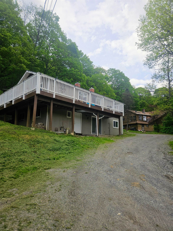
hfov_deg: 58.9
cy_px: 116
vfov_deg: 73.9
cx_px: 86
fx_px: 153
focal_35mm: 23
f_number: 1.8
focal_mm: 5.4
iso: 32
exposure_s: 1/1414
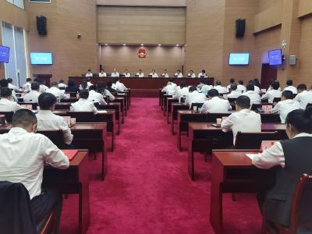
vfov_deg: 48.2
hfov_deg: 61.7
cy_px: 117
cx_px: 156
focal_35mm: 29
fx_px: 261
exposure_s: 1/50
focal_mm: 6.71
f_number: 1.9
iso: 160
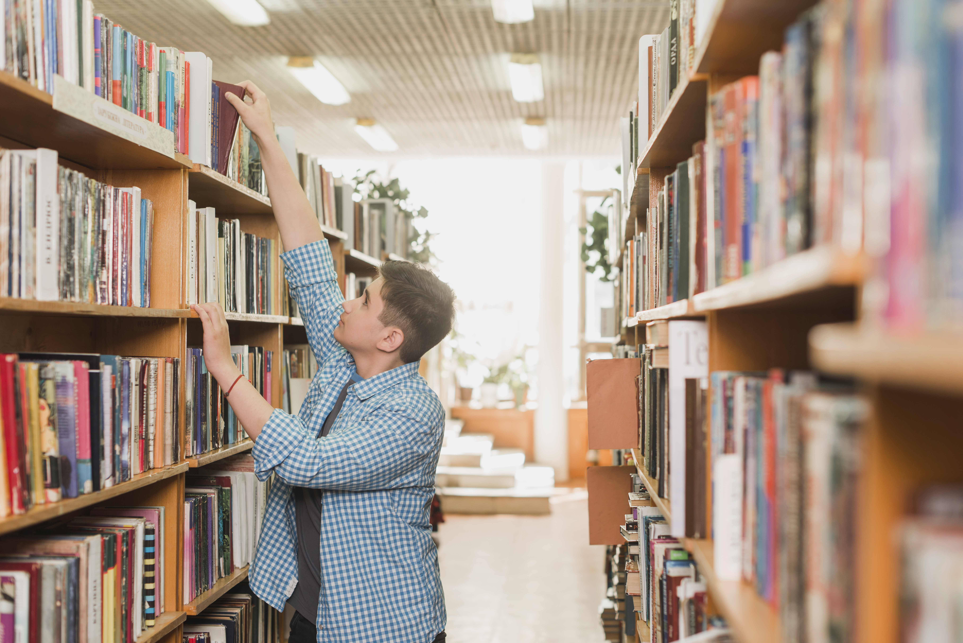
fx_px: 1338
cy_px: 322
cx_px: 482
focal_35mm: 50
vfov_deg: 27.0
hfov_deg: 39.6
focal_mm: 50
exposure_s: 1/80
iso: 320
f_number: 2.8
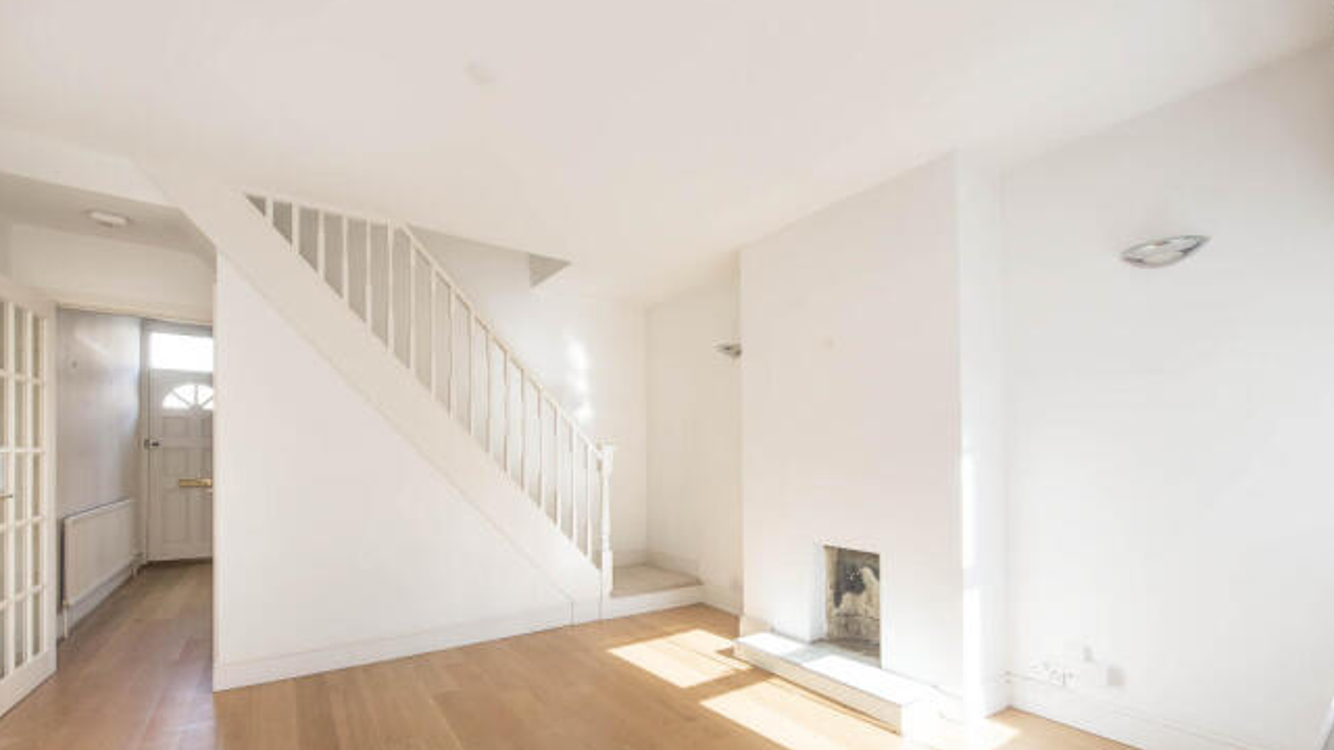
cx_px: 661
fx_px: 531
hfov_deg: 103.0
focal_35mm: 15
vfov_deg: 70.0
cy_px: 441
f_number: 10
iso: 200
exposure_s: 1/40
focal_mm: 14
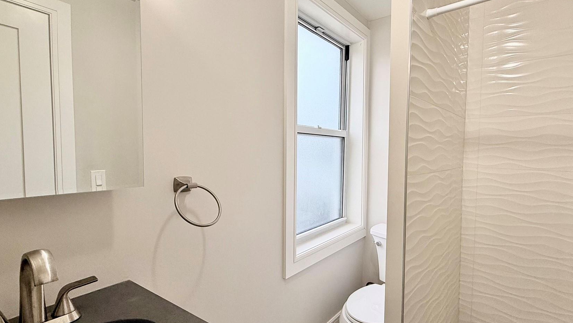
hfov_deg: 88.8
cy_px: 164
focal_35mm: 19
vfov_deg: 58.4
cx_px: 333
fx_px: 289
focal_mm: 2.22
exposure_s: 1/152
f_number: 2.2
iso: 64
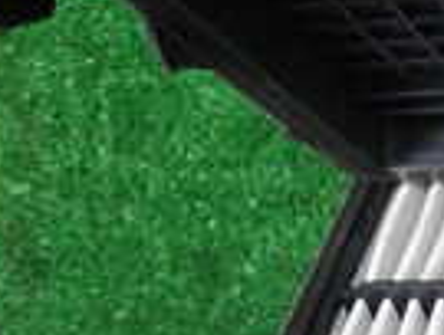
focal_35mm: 133
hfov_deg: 12.9
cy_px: 145
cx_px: 885
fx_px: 1710
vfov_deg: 11.2
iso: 200
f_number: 2.3
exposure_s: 1/30
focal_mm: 5.4
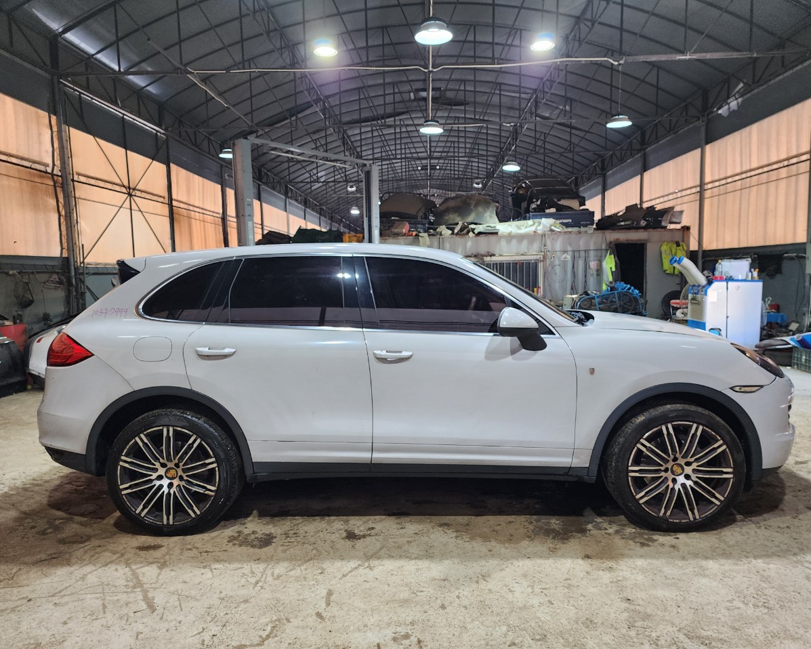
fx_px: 576
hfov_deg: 70.3
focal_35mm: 24
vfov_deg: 58.8
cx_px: 412
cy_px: 324
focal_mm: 6.4
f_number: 1.8
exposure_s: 1/120
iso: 200
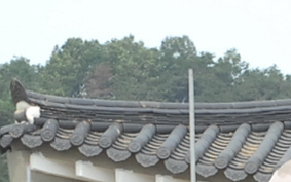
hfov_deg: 4.6
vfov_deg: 2.9
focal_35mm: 440
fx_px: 3490
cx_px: 863
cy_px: 534
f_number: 9
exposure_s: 1/320
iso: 400
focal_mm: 38
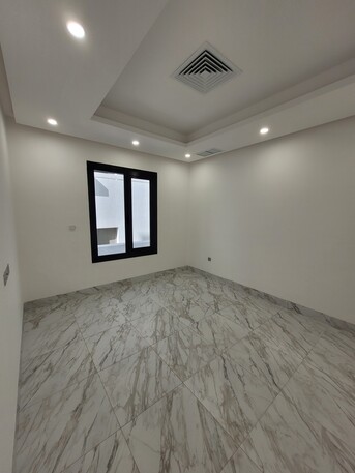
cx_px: 178
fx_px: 178
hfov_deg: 89.9
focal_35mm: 13
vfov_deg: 106.2
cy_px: 236
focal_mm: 1.74
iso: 64
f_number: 2.2
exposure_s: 1/100
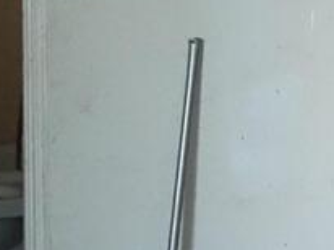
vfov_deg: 8.7
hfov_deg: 11.5
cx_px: 417
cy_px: -23
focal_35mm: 168
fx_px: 1619
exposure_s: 1/25
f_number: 3.5
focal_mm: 4.1
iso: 800
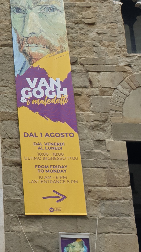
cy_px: 31
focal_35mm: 82
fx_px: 545
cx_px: -86
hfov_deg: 13.6
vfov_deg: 25.2
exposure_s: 1/169
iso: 50
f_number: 2.4
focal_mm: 4.3
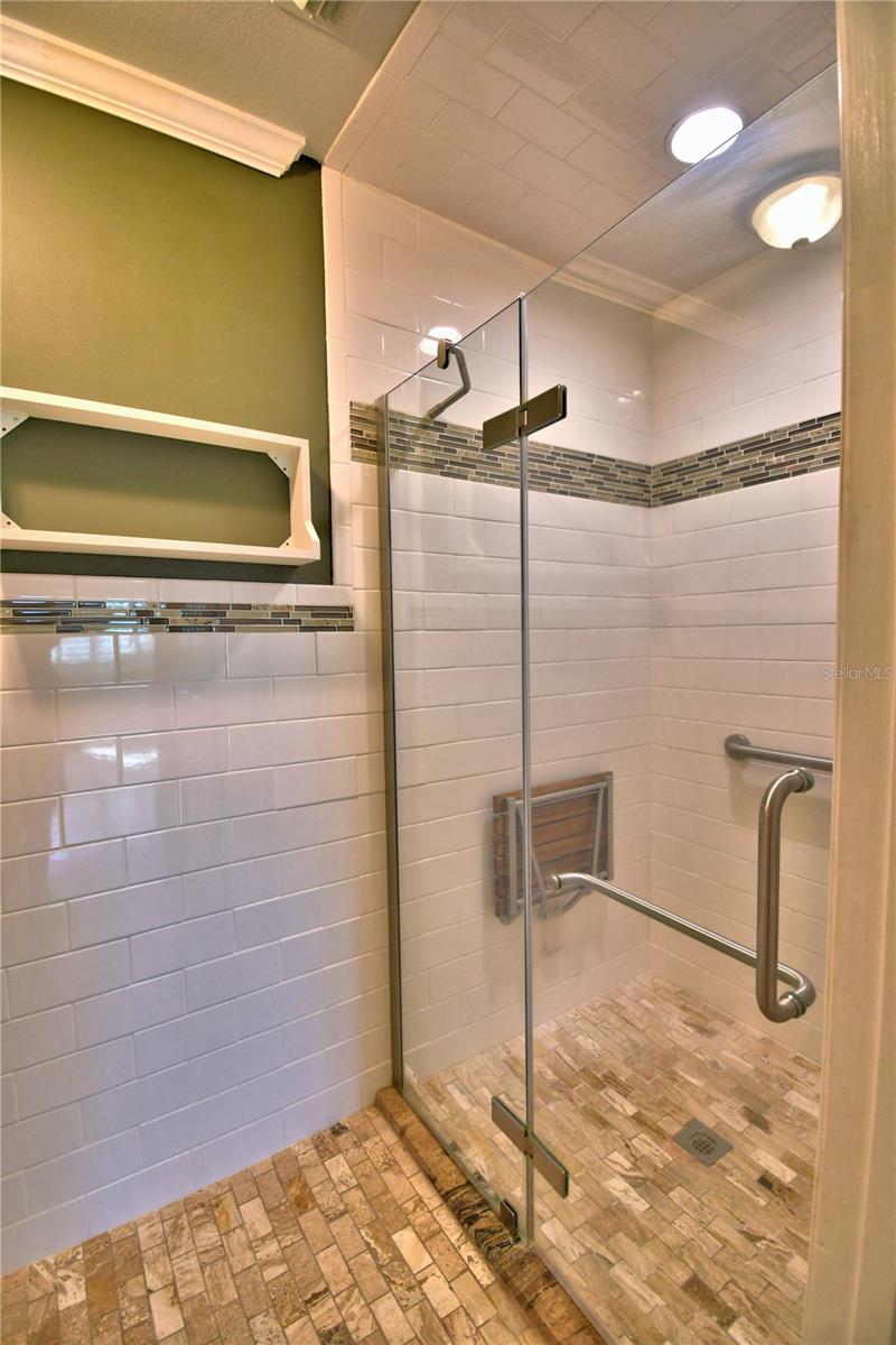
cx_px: 448
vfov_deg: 100.4
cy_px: 672
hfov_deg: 77.3
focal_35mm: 15
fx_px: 560
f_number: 4.5
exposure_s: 1/30
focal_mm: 10
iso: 400
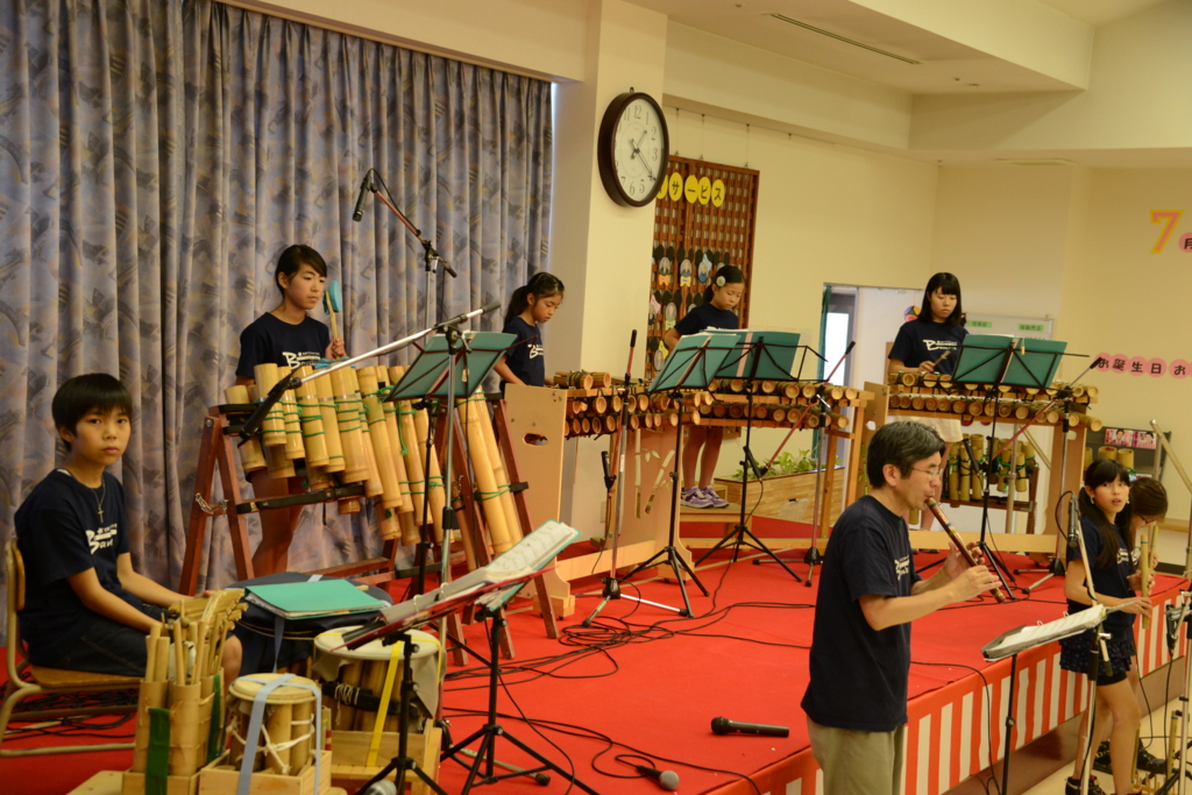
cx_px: 596
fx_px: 1656
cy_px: 398
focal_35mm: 50
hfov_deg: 39.6
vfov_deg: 27.0
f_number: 5
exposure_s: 1/50
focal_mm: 50
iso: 1600
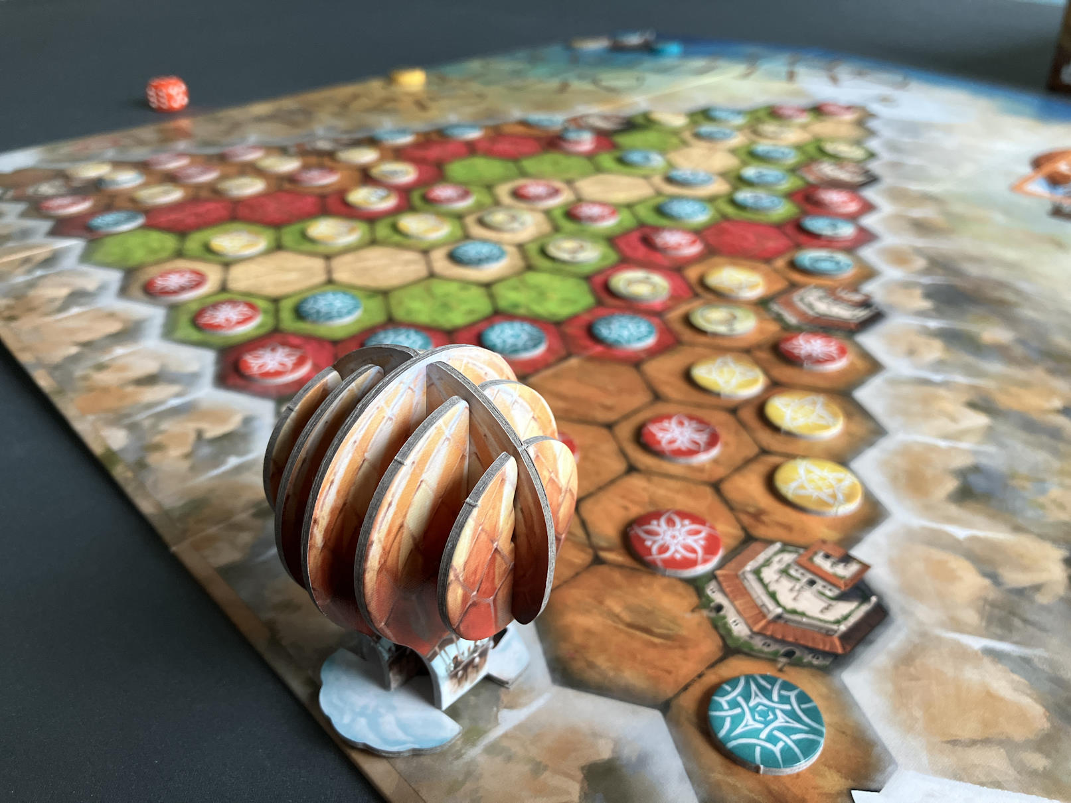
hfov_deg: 63.4
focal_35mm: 28
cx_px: 536
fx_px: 866
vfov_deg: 49.8
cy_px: 402
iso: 200
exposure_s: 1/60
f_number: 1.8
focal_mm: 3.99
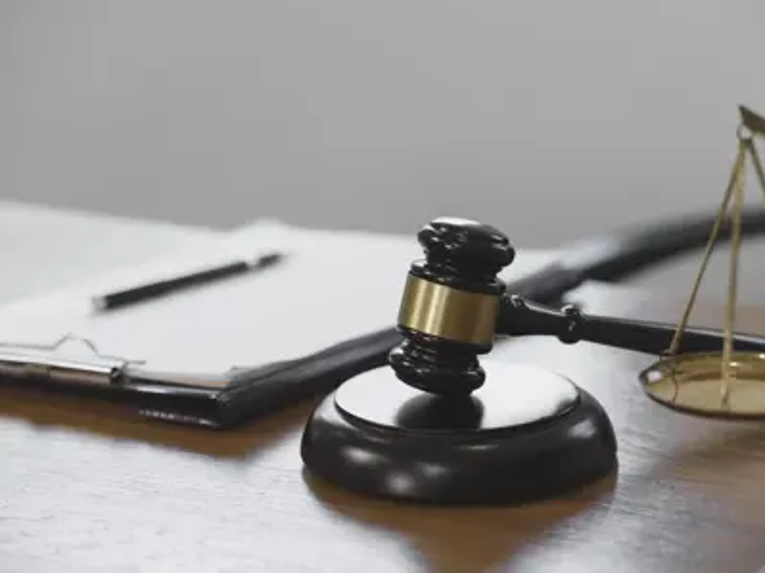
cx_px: 420
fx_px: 2541
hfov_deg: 17.1
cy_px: 285
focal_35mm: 115
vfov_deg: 12.9
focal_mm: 105
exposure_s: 1/160
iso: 500
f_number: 4
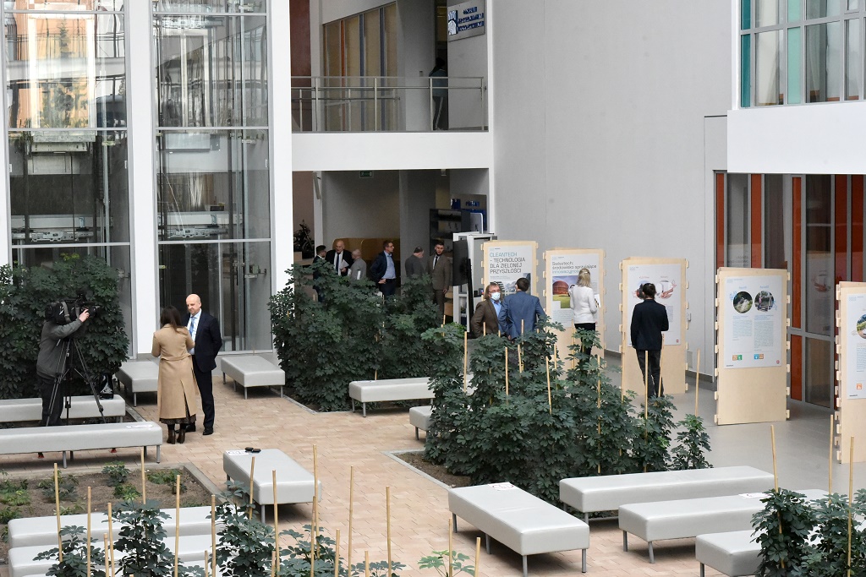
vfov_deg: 20.6
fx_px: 1588
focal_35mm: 66
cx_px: 433
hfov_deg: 30.5
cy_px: 288
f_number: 13
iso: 8000
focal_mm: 66
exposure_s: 1/640
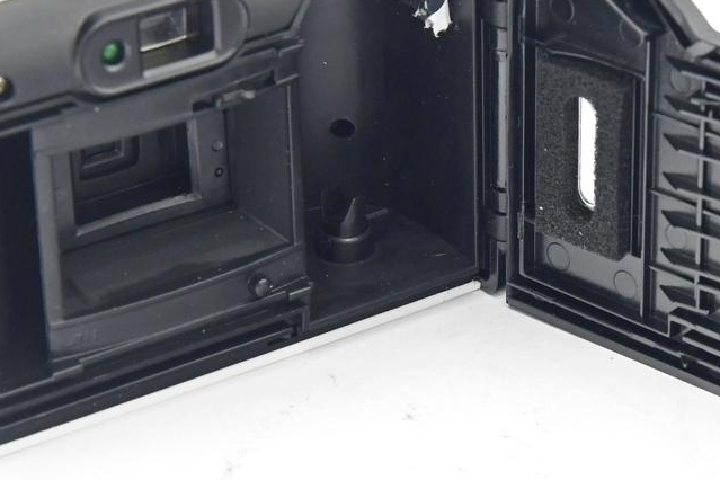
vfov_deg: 8.1
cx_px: 434
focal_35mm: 169
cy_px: 128
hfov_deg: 12.2
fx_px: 3380
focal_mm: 48
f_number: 8
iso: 1250
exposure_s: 1/125
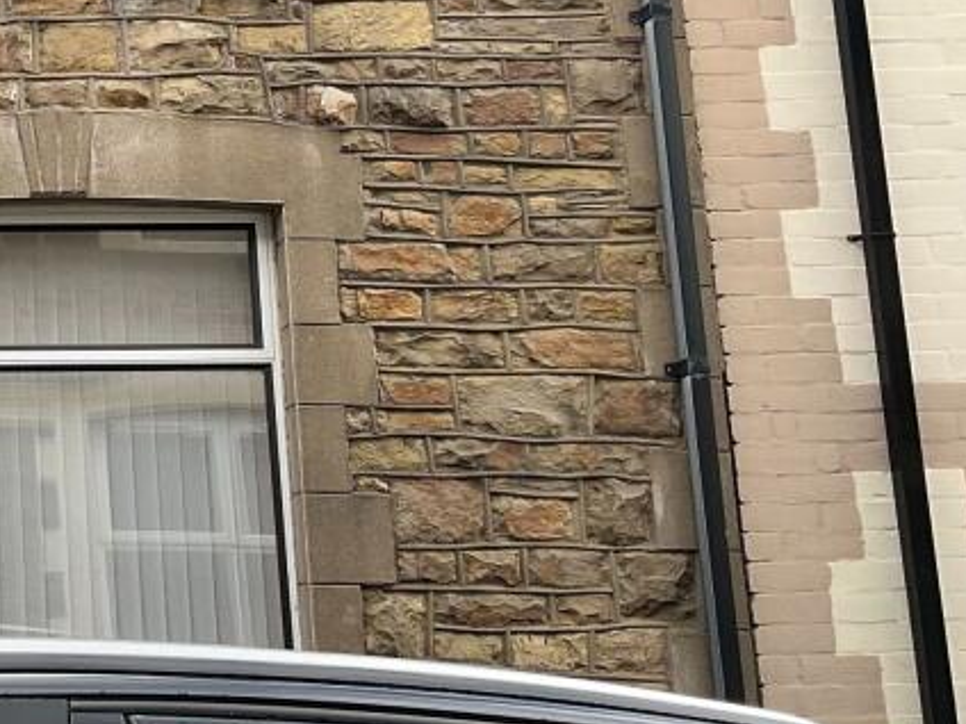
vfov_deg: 20.8
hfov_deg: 25.1
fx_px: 1953
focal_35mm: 70
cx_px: -189
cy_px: 162
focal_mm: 3
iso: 16
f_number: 1.8
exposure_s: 1/335
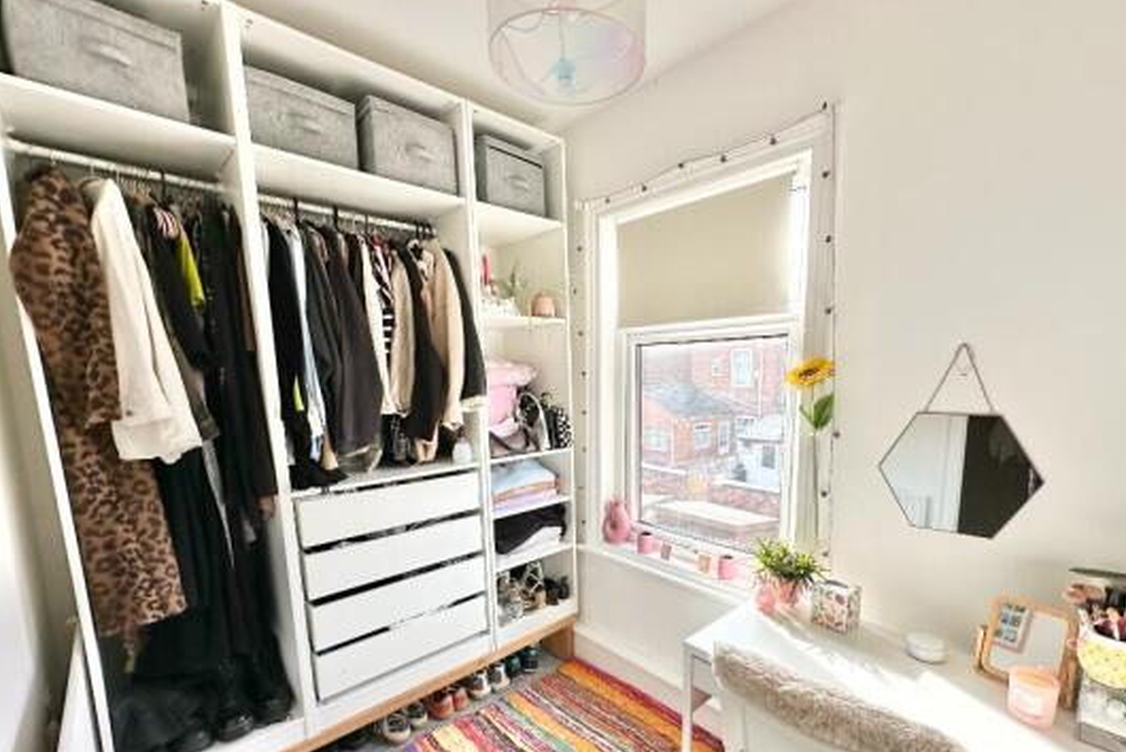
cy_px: 441
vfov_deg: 73.2
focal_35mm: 16
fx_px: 501
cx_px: 617
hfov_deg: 96.4
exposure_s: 1/216
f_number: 2.2
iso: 40
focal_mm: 2.22
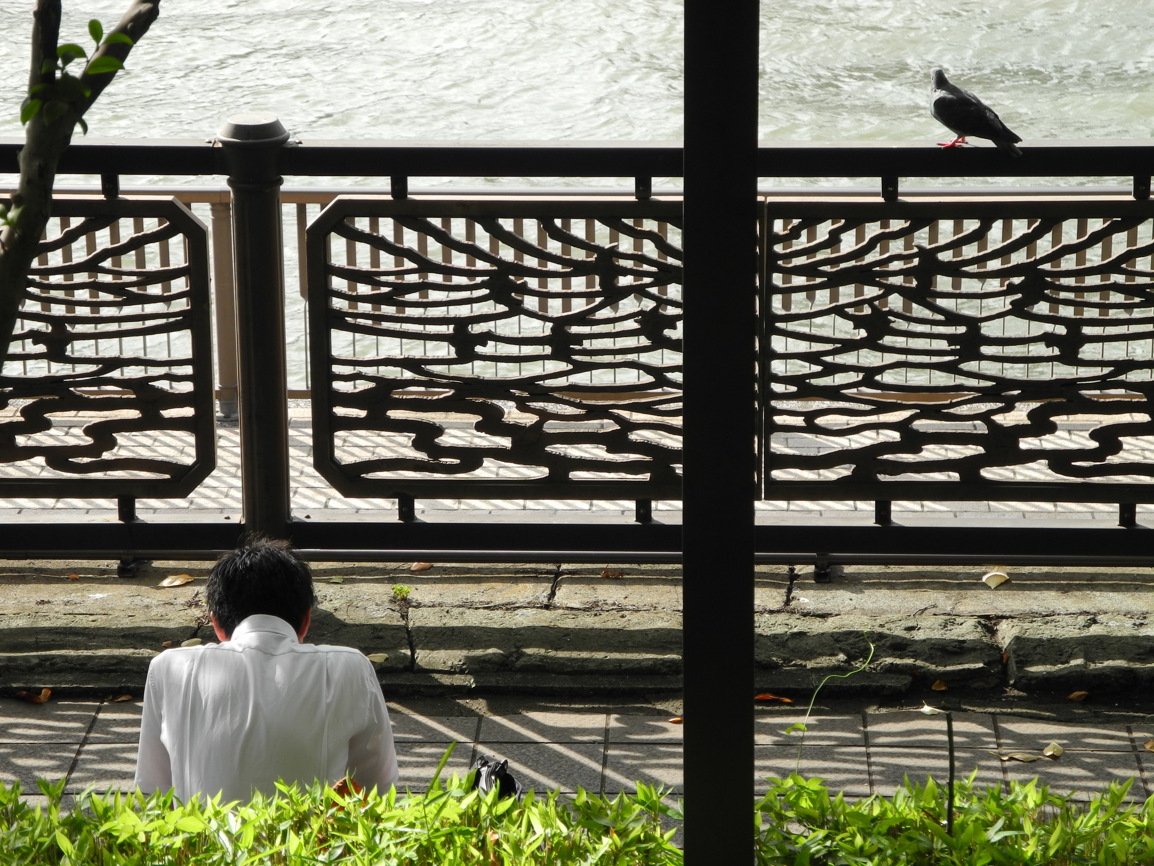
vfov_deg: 12.5
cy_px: 433
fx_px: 3967
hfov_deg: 16.6
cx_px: 577
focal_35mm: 119
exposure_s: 1/200
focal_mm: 25.4
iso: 100
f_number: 4.5
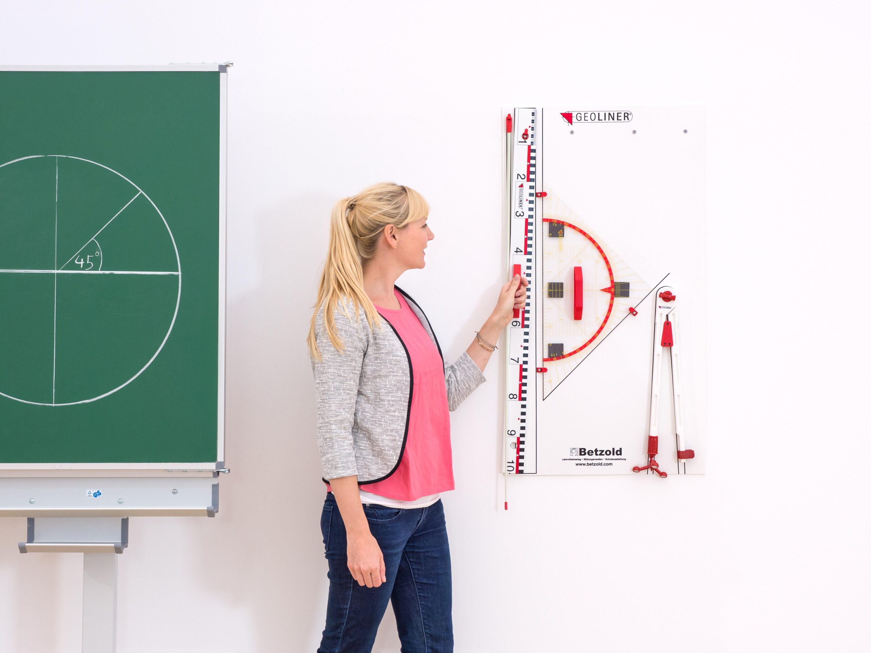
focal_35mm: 66
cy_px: 326
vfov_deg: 22.3
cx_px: 436
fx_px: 1661
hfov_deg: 29.4
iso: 200
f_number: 5.6
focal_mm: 33
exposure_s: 1/160
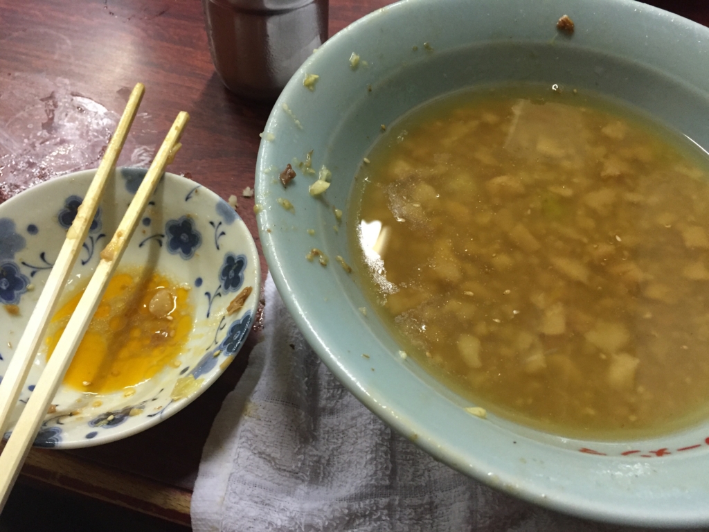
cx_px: 354
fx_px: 594
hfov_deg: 61.7
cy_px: 266
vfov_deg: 48.2
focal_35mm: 29
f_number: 2.2
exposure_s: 1/24
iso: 250
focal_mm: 4.15
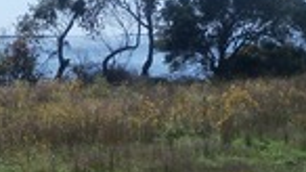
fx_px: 1063
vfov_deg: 9.2
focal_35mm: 131
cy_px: 131
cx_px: -23
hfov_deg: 16.0
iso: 80
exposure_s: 1/1000
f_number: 3.5
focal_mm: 6.2
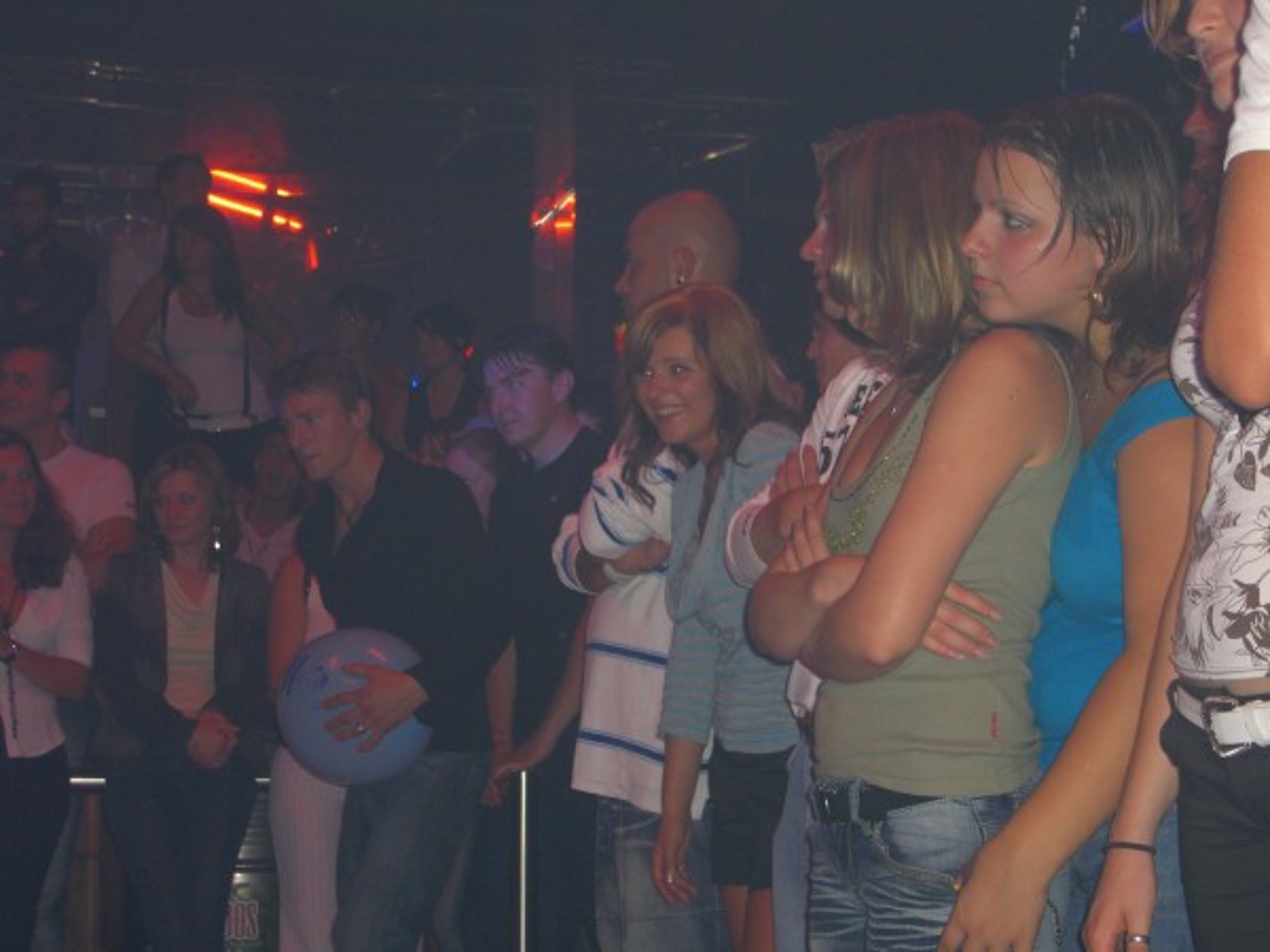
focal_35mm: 68
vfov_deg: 21.6
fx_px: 2495
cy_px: 476
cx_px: 635
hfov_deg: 28.6
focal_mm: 14.2
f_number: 4
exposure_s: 1/60
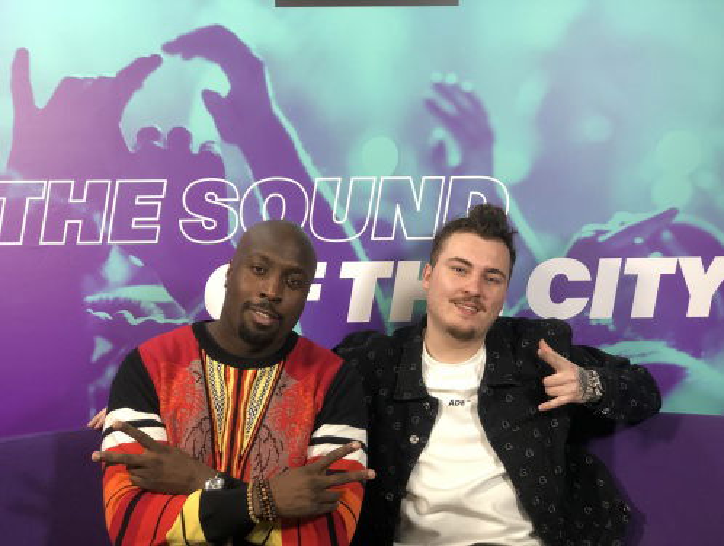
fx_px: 1194
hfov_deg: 33.7
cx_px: 362
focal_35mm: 57
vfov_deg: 25.7
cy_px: 273
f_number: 2.8
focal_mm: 6.6
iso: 160
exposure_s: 1/33
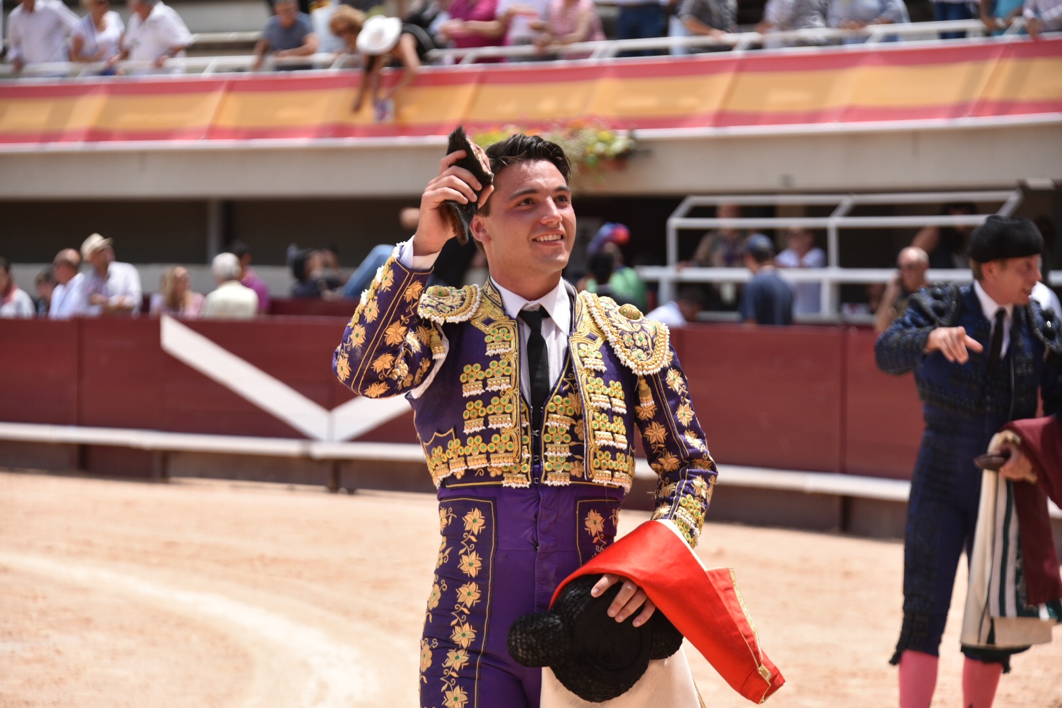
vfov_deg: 10.2
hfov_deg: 15.2
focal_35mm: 135
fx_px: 3982
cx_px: 531
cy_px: 354
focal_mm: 135
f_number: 5.6
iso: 400
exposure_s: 1/1000
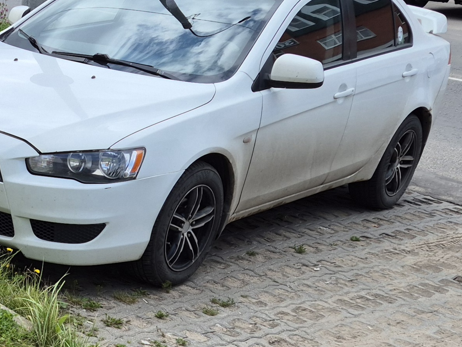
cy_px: 129
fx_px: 441
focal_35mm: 33
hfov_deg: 54.3
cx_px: 157
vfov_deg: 42.6
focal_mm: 5.4
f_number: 1.8
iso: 25
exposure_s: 1/909
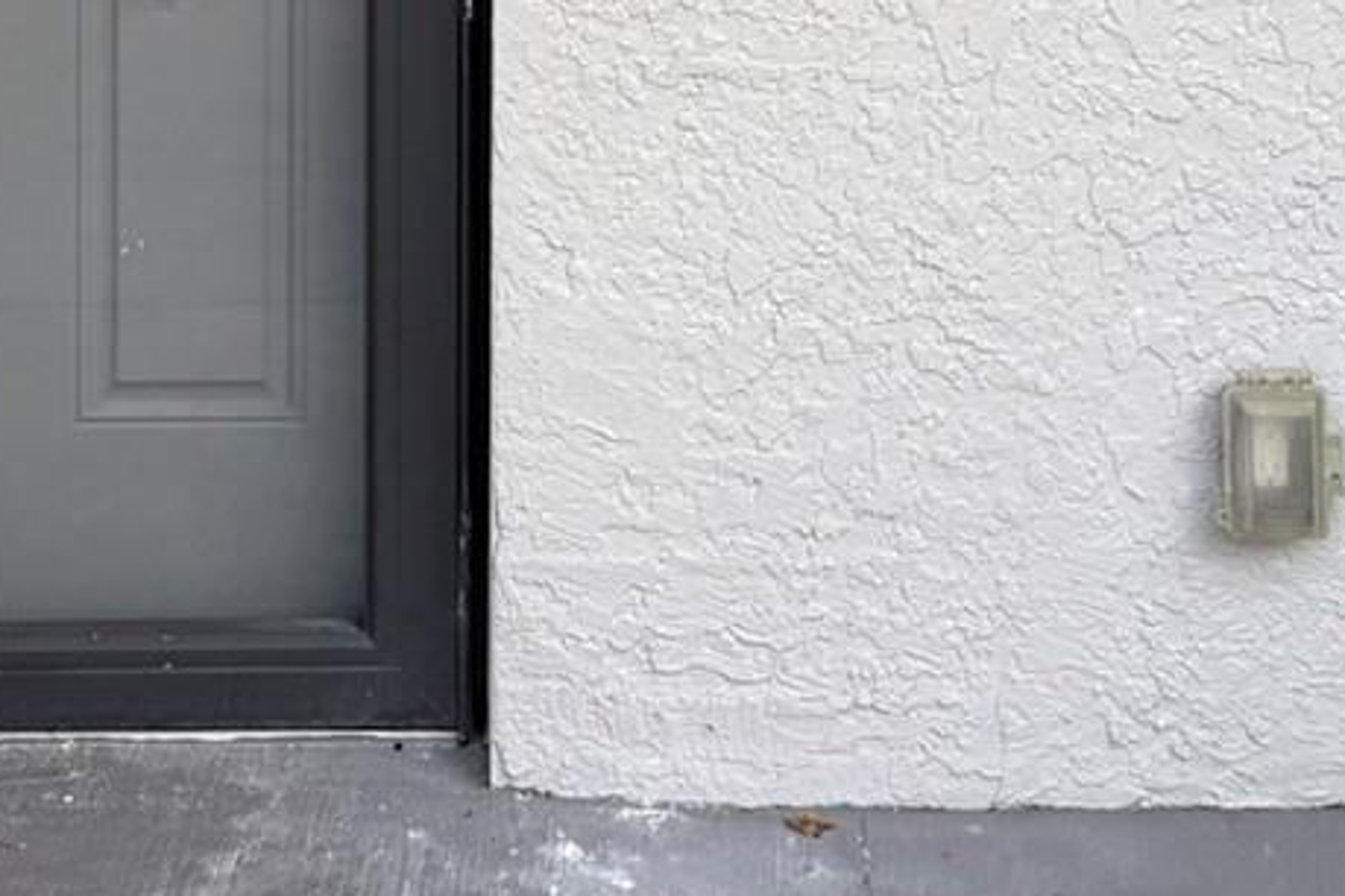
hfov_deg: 23.4
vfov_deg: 14.5
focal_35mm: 87
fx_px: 3250
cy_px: -498
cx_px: 706
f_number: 1.78
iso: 80
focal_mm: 6.76
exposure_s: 1/535
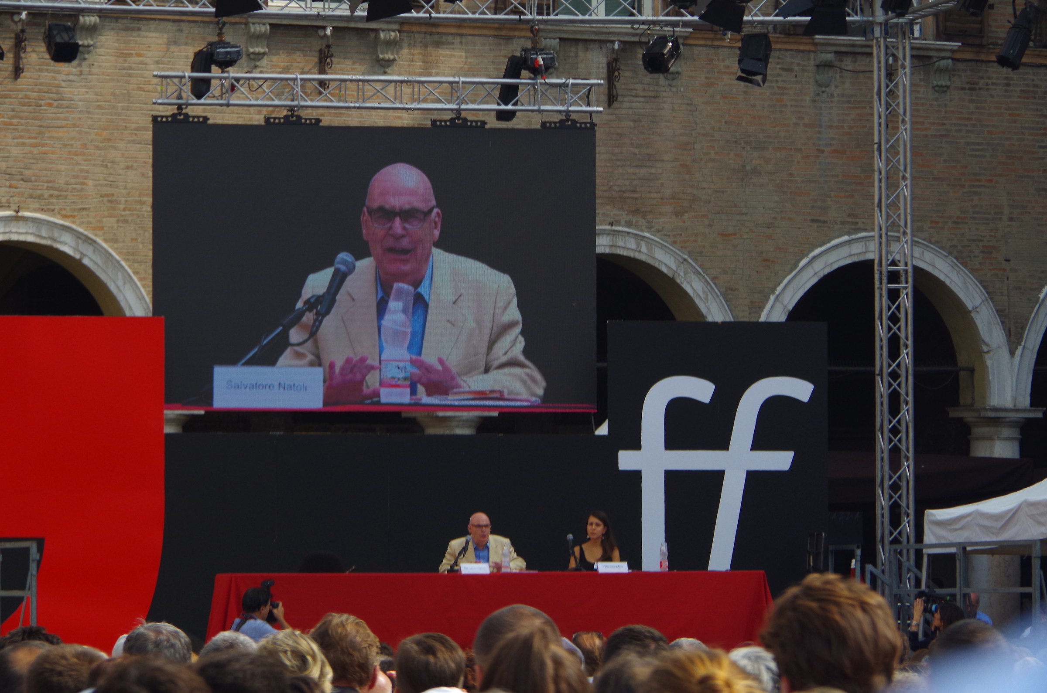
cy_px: 346
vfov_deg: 6.8
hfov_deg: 10.2
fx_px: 5863
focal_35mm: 202
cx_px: 524
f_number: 9
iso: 400
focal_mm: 135
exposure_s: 1/200
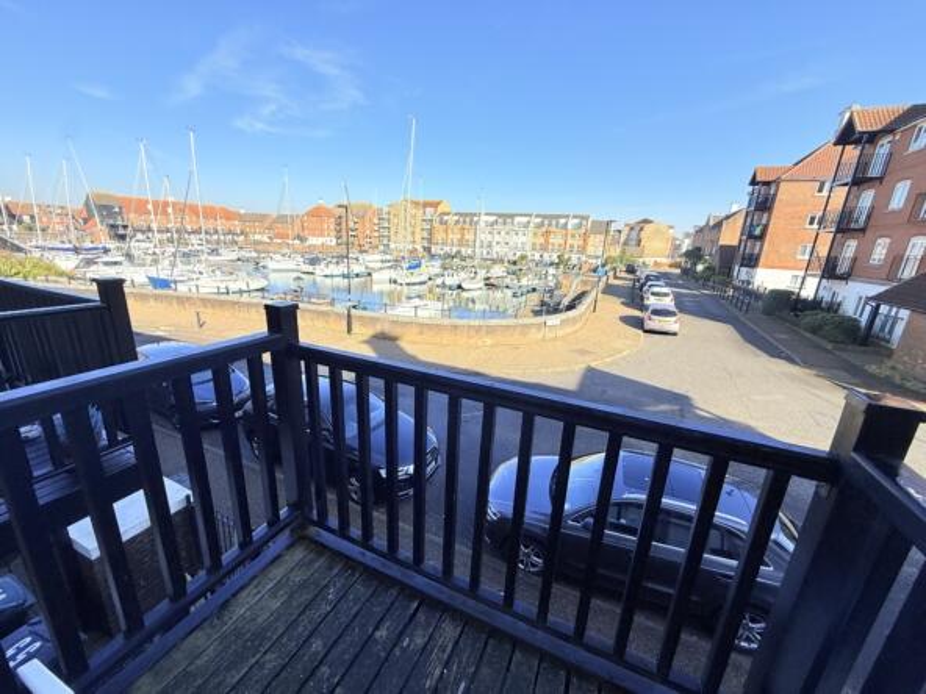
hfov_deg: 102.1
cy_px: 347
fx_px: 375
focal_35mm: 14
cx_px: 463
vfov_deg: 85.7
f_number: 2.2
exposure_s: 1/1285
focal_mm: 2.22
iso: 50
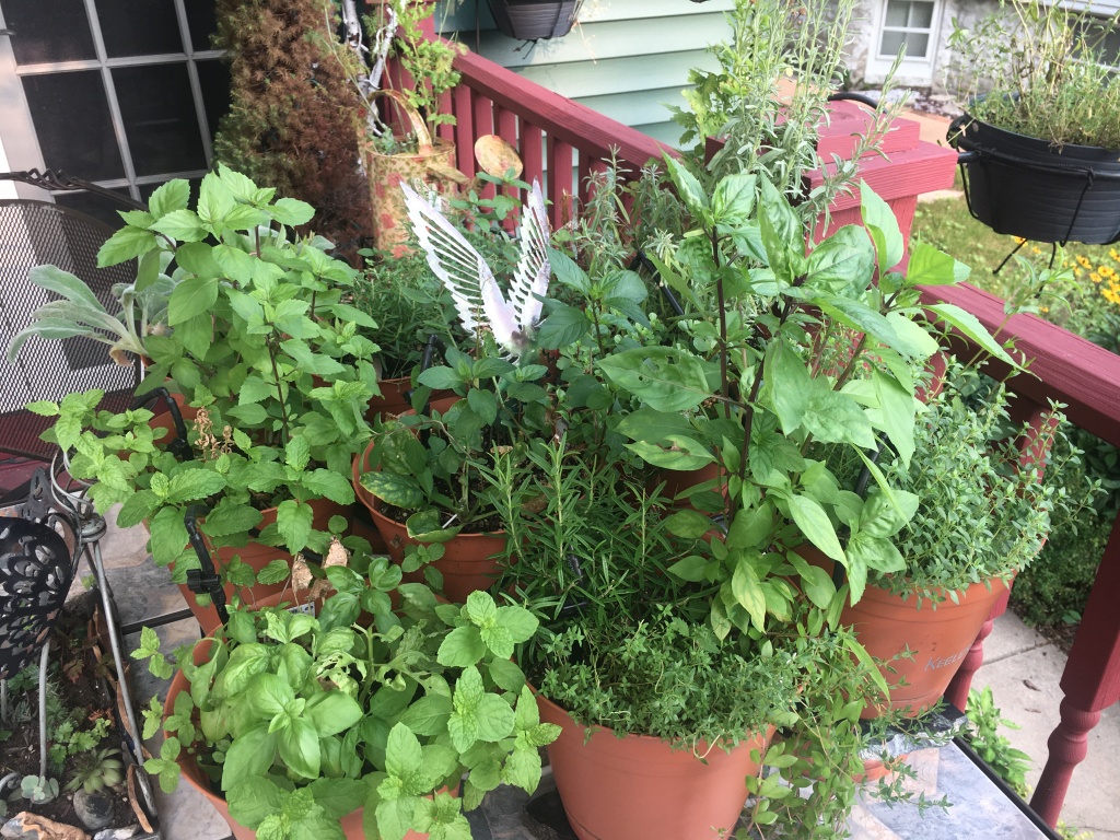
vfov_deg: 48.2
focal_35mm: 29
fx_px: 938
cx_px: 560
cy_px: 420
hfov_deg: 61.7
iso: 25
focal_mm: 4.15
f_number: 2.2
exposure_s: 1/137
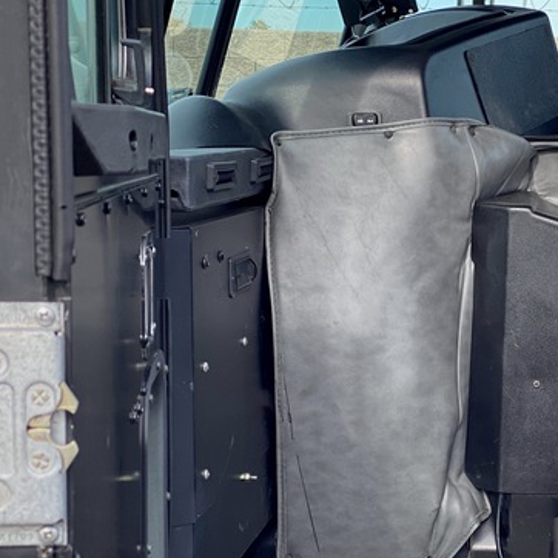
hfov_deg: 17.2
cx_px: 549
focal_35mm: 99
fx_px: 1806
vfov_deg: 17.5
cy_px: 360
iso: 20
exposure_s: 1/372
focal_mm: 6
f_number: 2
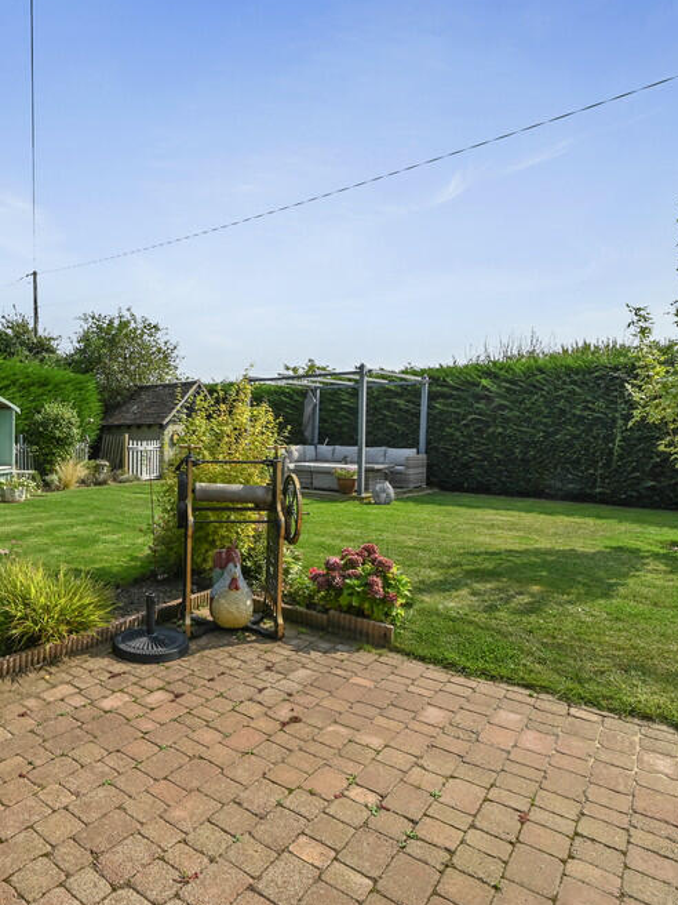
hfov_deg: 60.3
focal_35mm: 21
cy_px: 441
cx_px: 176
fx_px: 548
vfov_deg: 79.0
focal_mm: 14
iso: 400
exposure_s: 1/400
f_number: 13
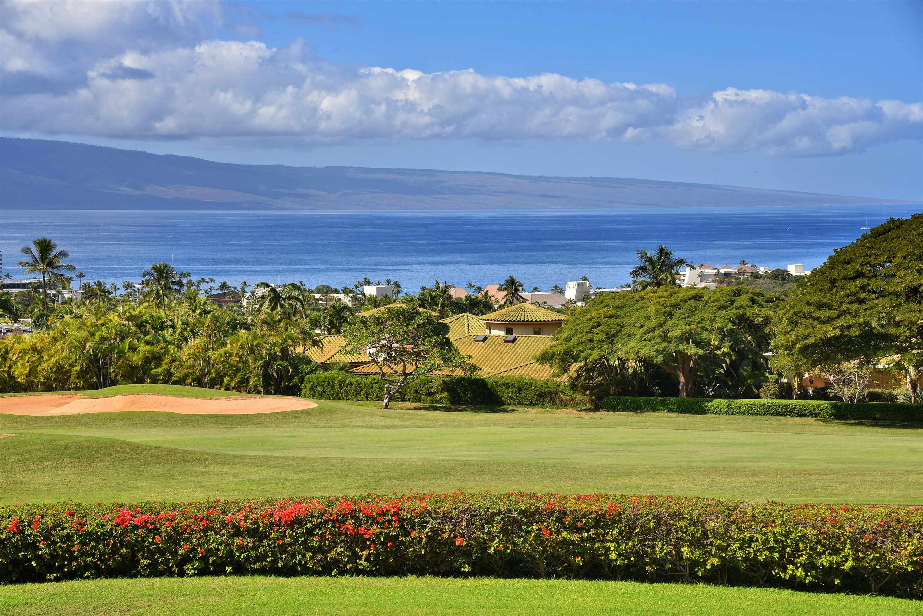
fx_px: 1693
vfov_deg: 20.6
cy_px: 308
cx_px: 462
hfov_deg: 30.5
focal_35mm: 66
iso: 100
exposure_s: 1/200
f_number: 10
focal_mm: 66
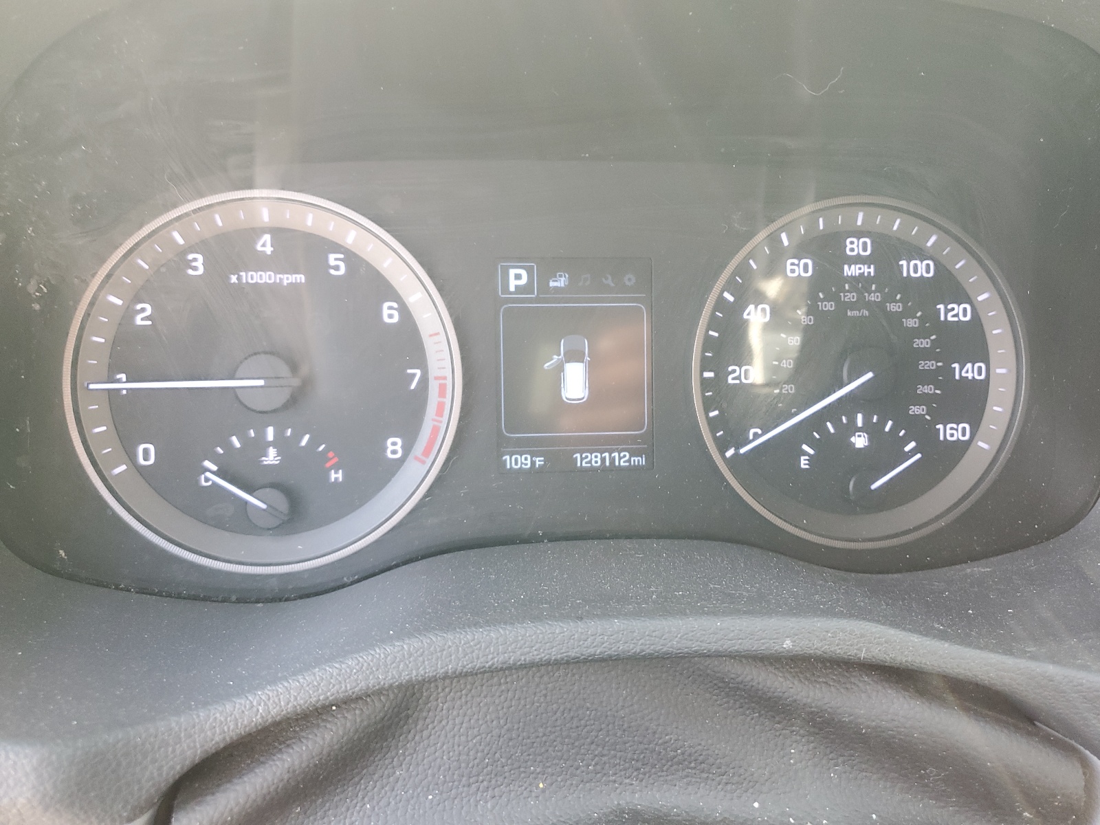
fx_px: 826
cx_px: 550
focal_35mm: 26
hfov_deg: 67.3
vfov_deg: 53.1
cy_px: 412
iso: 85
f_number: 1.5
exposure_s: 1/50
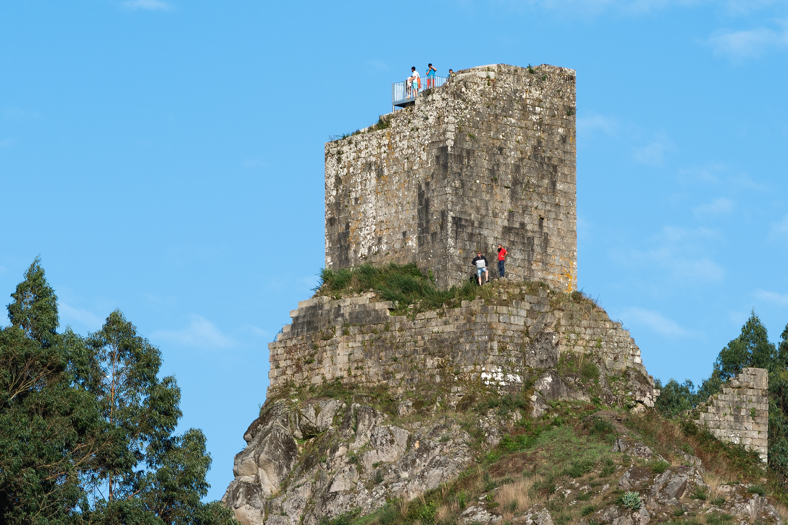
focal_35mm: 200
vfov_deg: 6.9
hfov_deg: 10.3
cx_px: 394
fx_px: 4378
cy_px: 262
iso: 50
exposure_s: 1/60
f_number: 10
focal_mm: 200
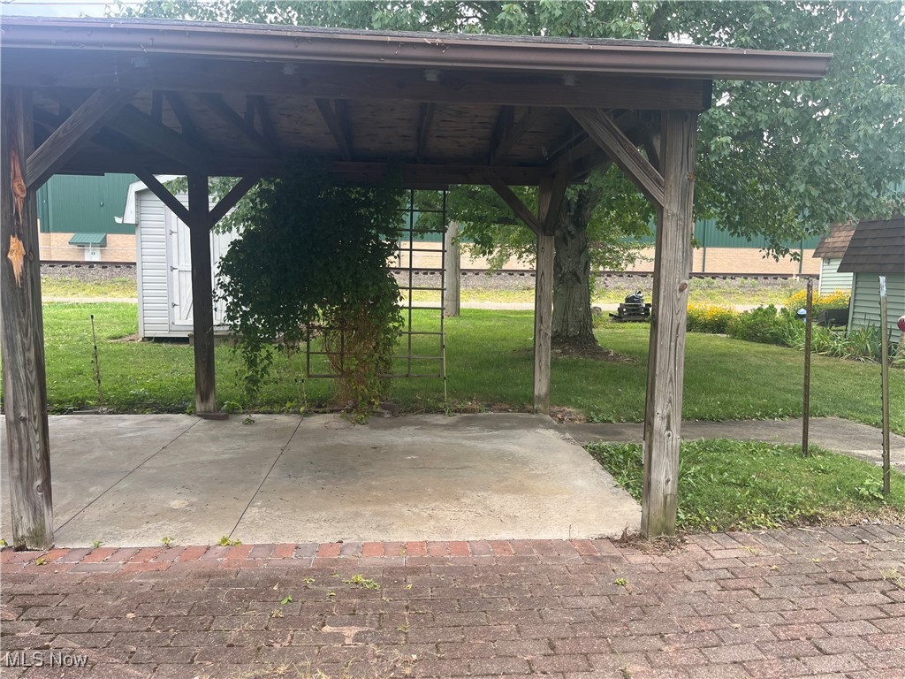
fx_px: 680
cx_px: 452
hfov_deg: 67.3
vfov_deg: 53.1
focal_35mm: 26
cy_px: 340
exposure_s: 1/608
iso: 50
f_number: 1.6
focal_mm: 5.1
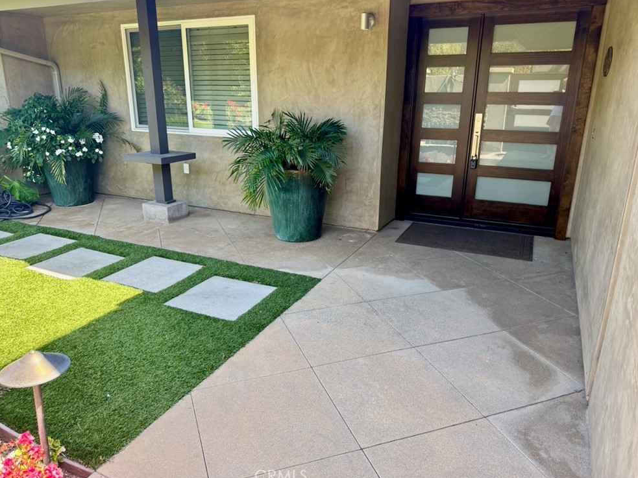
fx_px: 461
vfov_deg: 54.9
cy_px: 236
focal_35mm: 25
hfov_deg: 69.4
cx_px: 311
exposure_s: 1/259
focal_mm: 6.76
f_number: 1.78
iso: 80
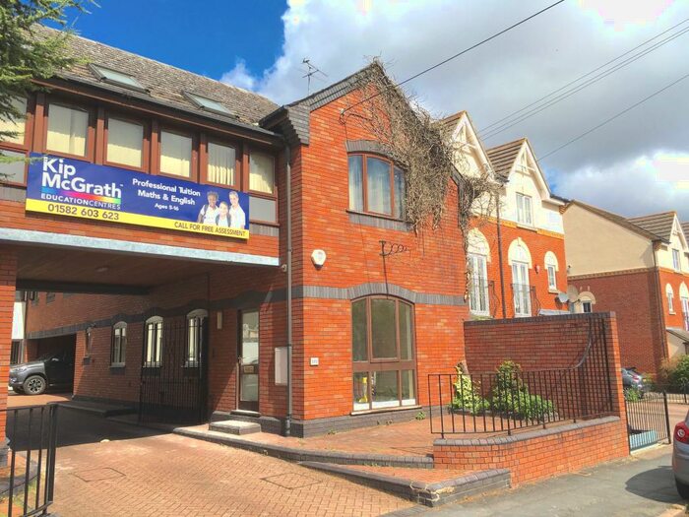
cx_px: 344
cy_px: 258
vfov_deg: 48.2
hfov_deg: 61.7
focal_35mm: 29
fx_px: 577
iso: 25
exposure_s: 1/1603
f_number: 2.2
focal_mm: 4.15
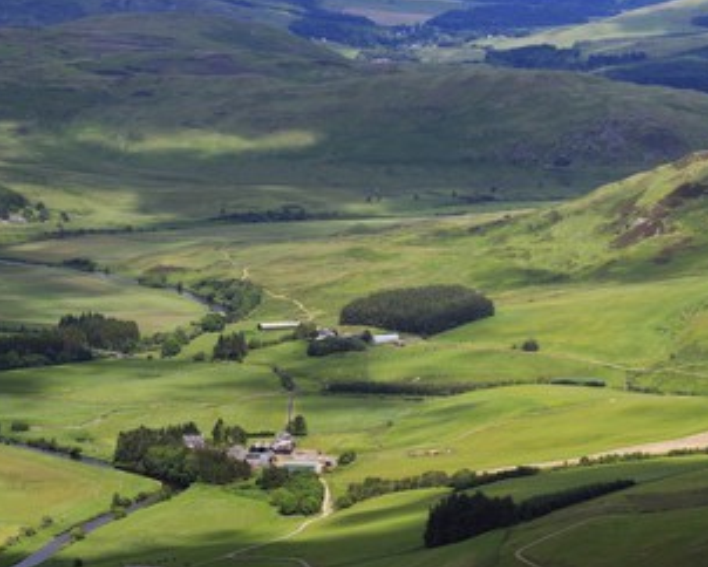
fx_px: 3418
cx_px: 481
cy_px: 312
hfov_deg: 11.8
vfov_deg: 9.5
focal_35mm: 163
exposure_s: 1/640
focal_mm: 125
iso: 400
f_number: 10
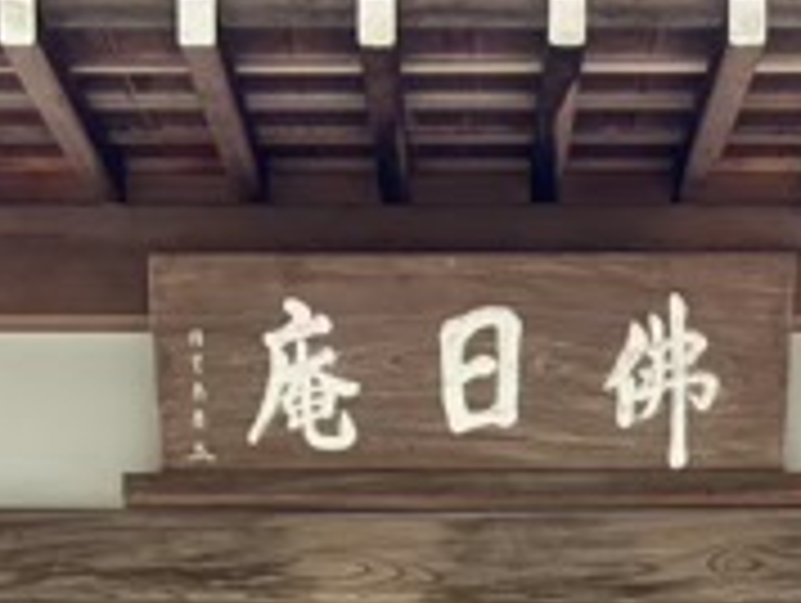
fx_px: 2363
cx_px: 482
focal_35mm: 102
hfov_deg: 19.2
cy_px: 1060
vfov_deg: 13.2
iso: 125
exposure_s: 1/105
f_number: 1.6
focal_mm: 5.96
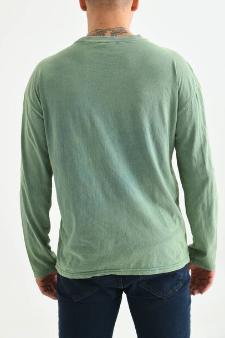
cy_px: 133
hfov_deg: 19.7
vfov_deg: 29.2
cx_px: 106
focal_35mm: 69
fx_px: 647
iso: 160
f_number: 5.6
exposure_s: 1/125
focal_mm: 56
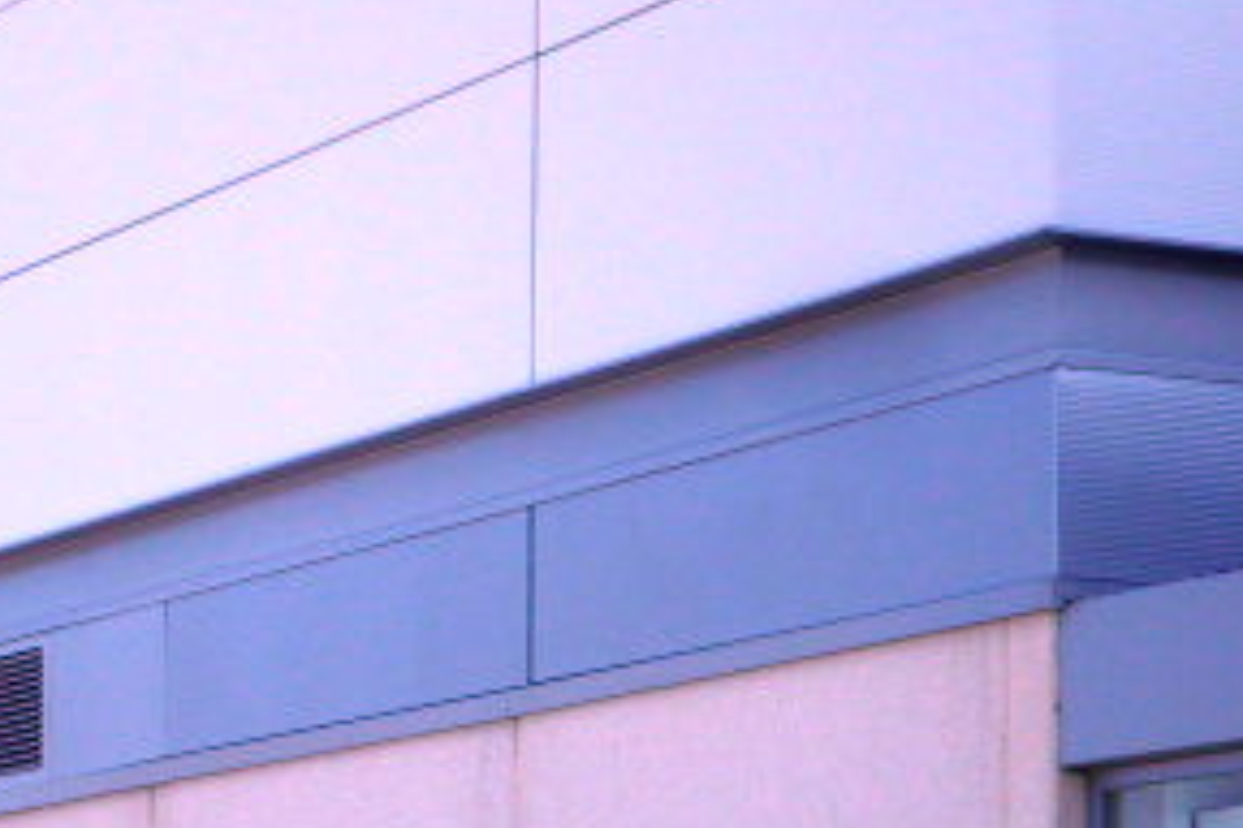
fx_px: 5110
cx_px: 112
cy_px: 768
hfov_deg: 13.7
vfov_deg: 9.2
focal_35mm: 148
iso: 64
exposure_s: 1/500
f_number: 4.3
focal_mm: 11.4
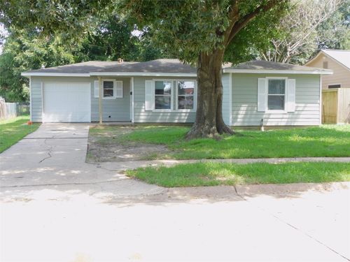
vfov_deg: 32.2
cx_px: 175
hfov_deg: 42.1
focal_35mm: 45
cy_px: 131
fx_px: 455
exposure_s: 1/125
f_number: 4
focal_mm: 8.1
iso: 125
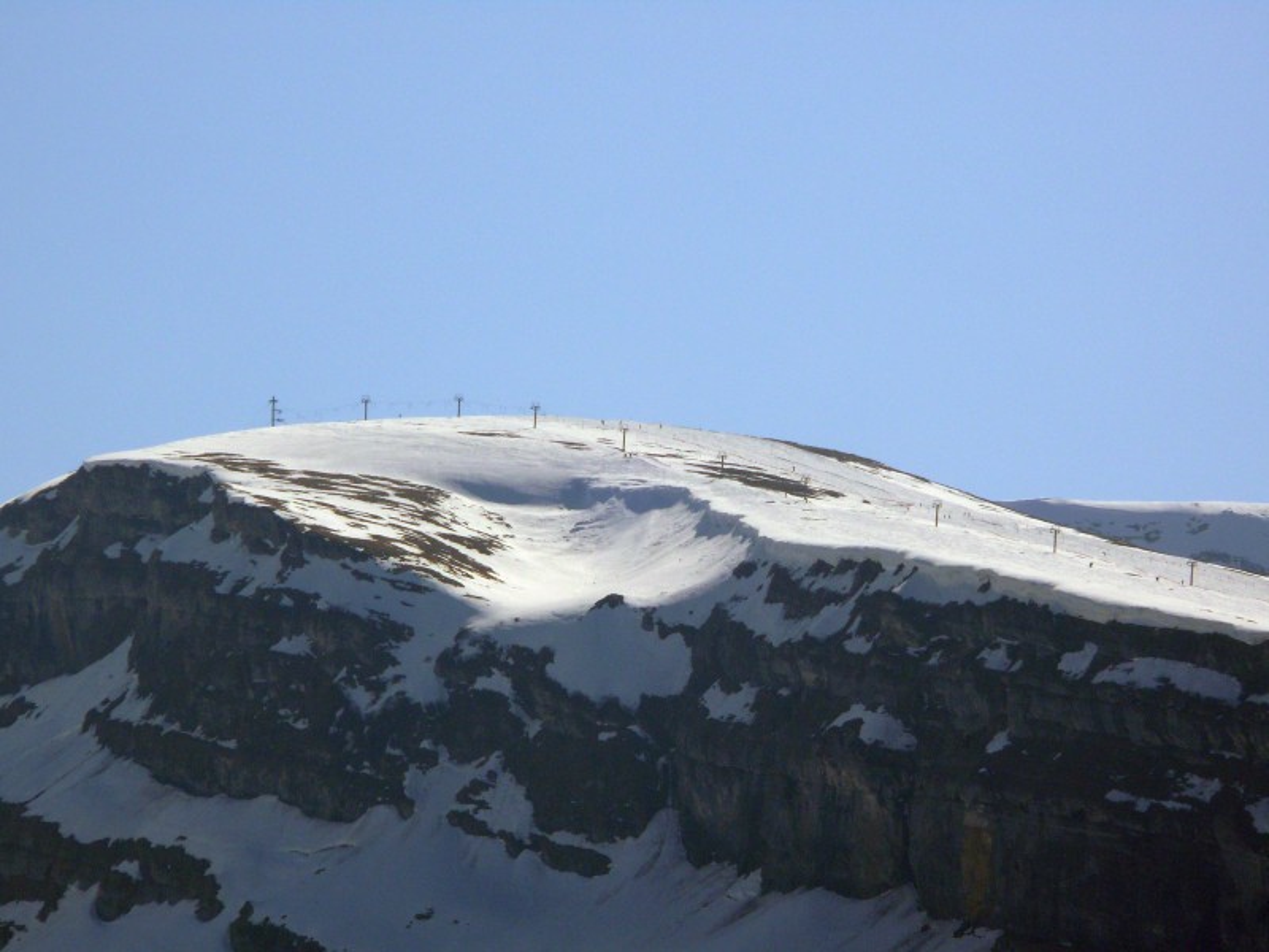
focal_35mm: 420
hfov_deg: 4.7
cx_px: 634
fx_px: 15397
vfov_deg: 3.5
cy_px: 476
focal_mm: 88.8
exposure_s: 1/800
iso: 100
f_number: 10
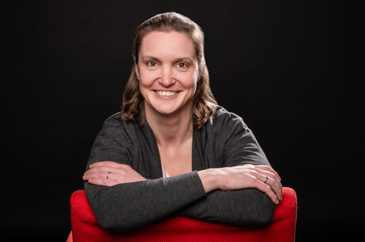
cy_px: 121
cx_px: 182
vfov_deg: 23.0
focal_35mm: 59
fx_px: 598
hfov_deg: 34.0
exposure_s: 1/160
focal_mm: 59
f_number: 11
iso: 400
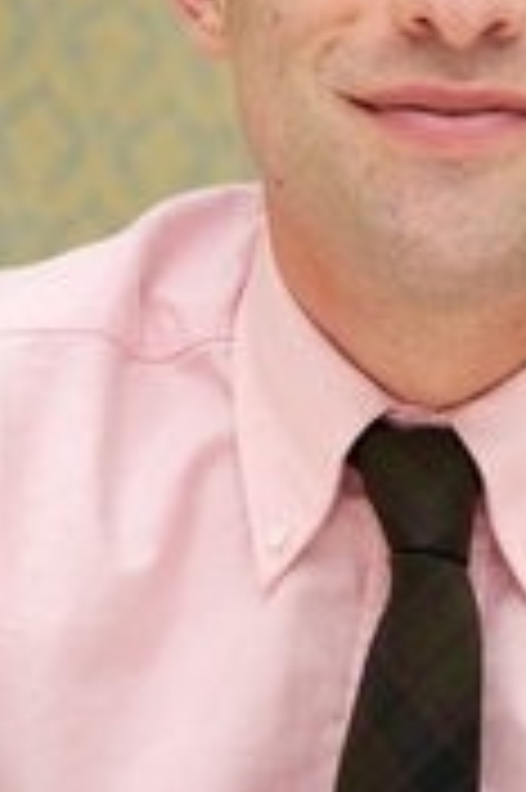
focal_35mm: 363
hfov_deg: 3.8
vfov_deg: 5.7
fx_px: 7971
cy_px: 324
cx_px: 522
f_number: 5.6
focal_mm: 160
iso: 640
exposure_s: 1/60
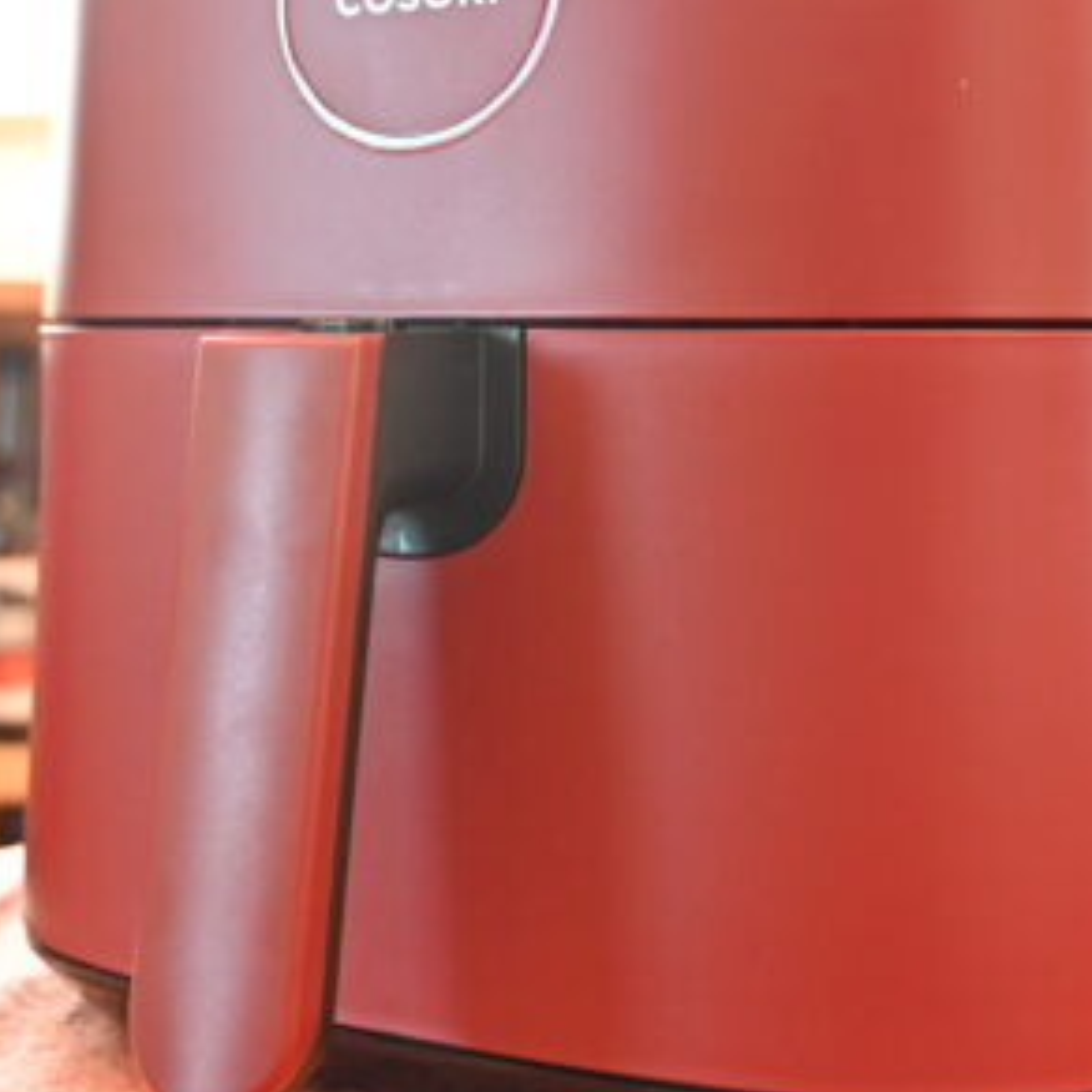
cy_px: 288
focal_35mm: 67
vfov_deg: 25.5
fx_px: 2391
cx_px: 266
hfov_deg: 25.4
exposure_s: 1/100
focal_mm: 30
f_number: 4
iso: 2000
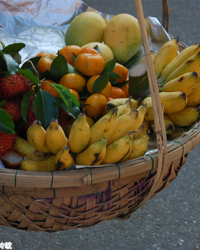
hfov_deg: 10.4
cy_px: 125
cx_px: 89
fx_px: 1102
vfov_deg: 12.9
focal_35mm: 149
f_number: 5.6
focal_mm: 70
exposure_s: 1/160
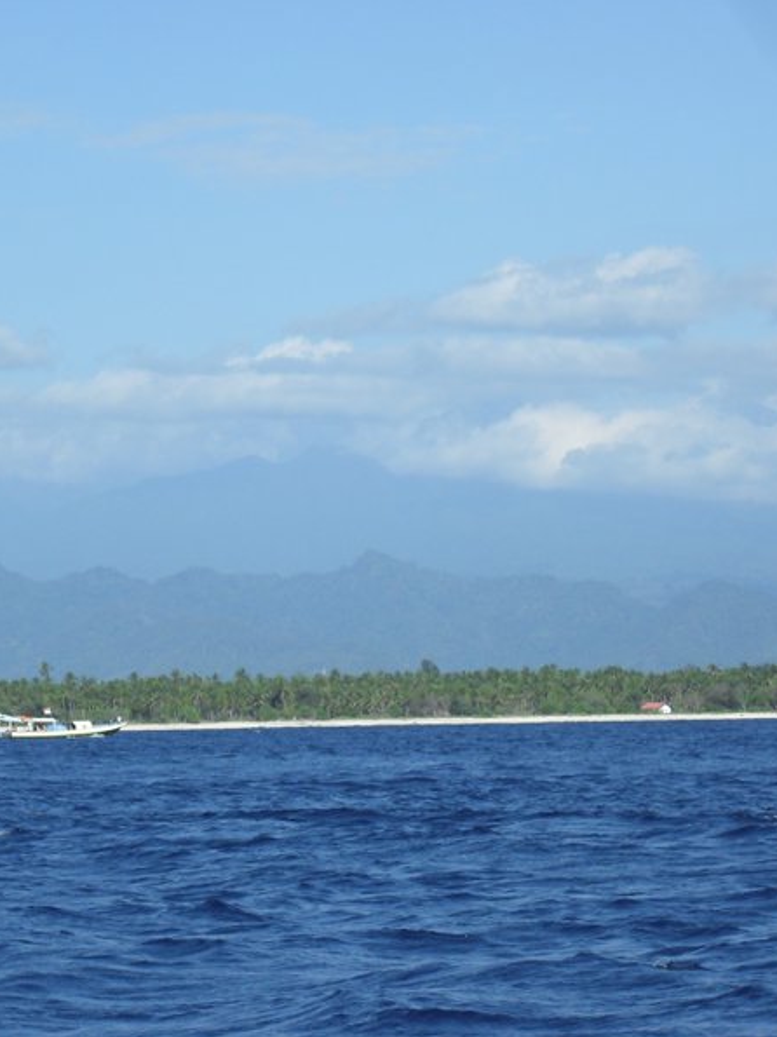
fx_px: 4551
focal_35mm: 152
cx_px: 326
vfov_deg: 13.0
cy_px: 518
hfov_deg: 9.8
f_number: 5.2
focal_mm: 18.6
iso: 100
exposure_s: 1/800
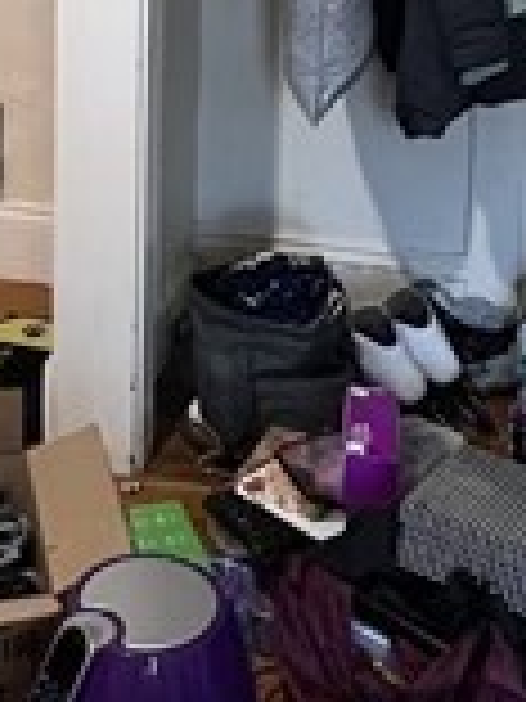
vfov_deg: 26.3
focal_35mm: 64
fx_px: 1297
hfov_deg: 22.7
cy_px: -180
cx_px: 130
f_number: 1.8
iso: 640
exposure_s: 1/60
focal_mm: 1.57
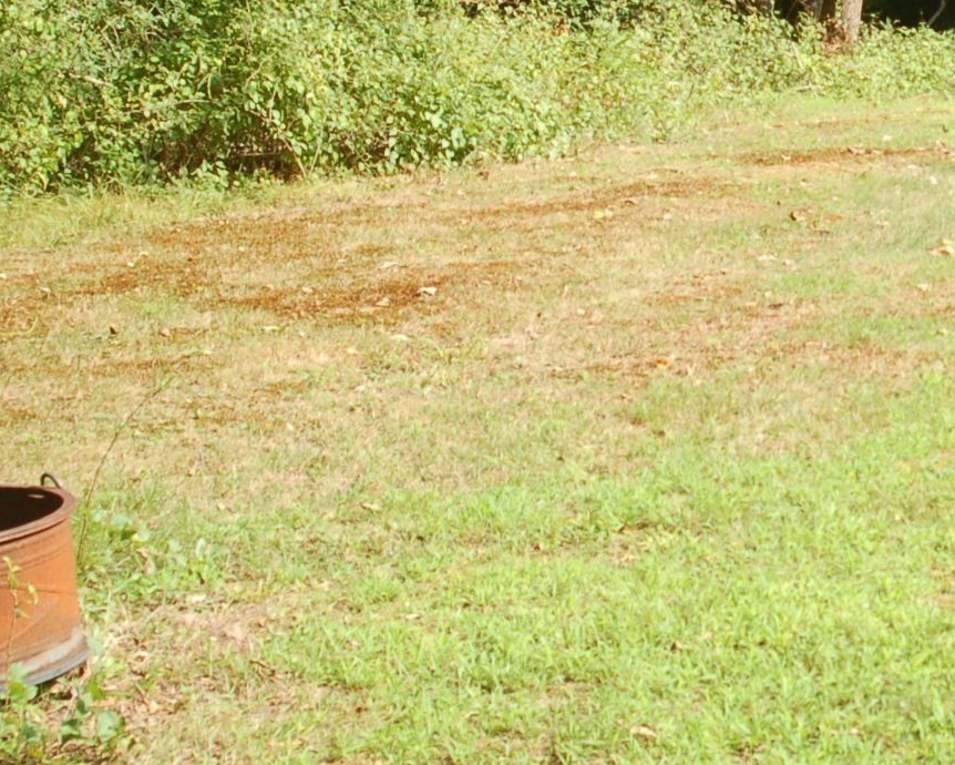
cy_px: 159
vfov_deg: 14.9
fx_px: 2912
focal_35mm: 103
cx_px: 1240
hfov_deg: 17.5
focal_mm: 28
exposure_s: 1/200
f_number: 7.1
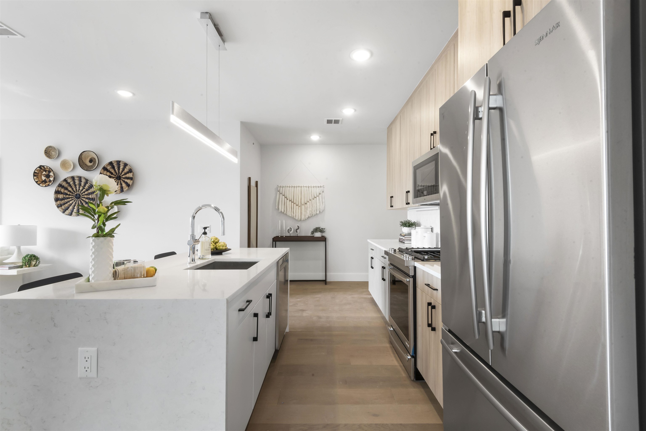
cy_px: 216
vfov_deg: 73.8
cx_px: 323
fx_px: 287
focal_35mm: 16
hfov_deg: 96.7
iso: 400
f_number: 18
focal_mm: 16
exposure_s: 1/3
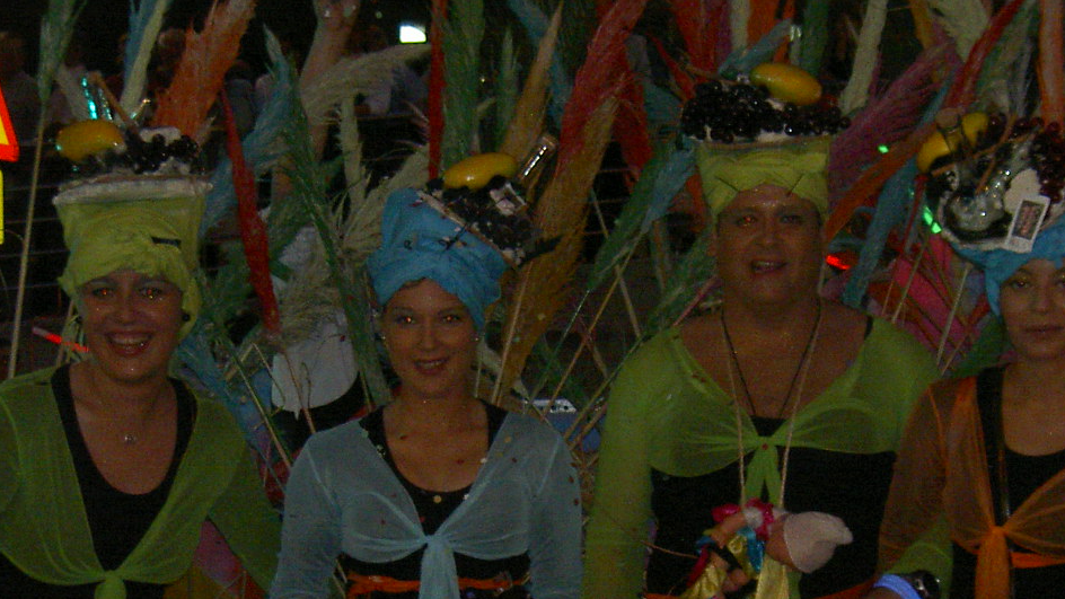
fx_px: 2033
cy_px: 486
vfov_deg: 16.6
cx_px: 611
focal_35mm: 72
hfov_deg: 29.3
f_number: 2.8
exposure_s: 1/59.5
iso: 100
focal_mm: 8
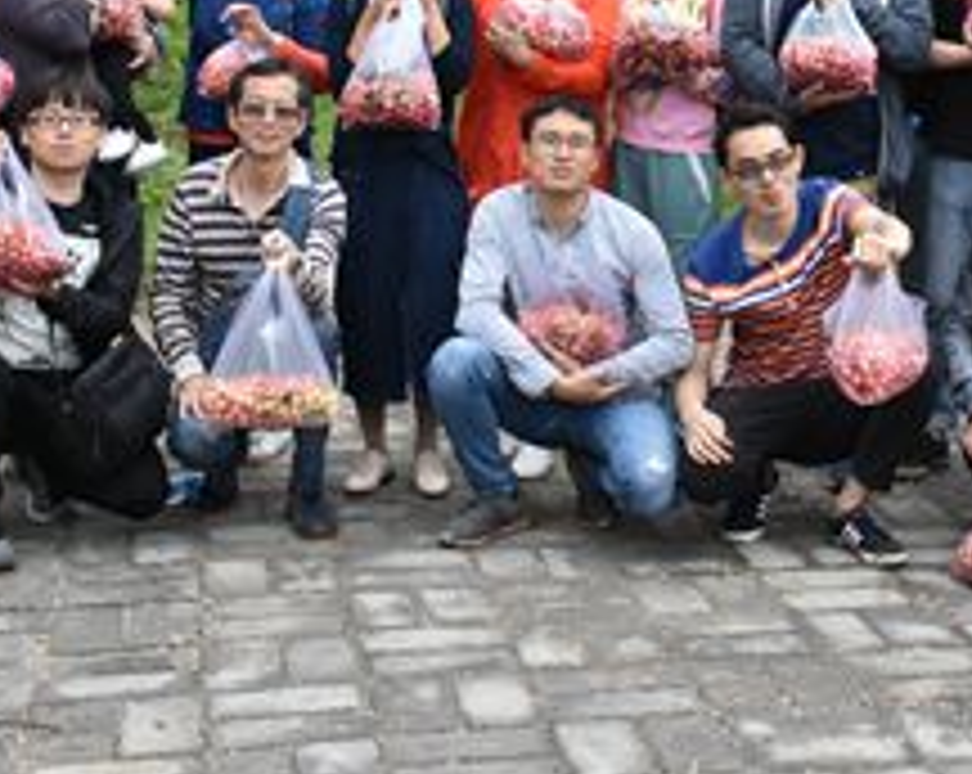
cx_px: 706
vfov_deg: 20.0
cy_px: 88
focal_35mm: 75
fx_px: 2156
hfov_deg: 25.2
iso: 800
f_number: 8
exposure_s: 1/320
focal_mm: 23
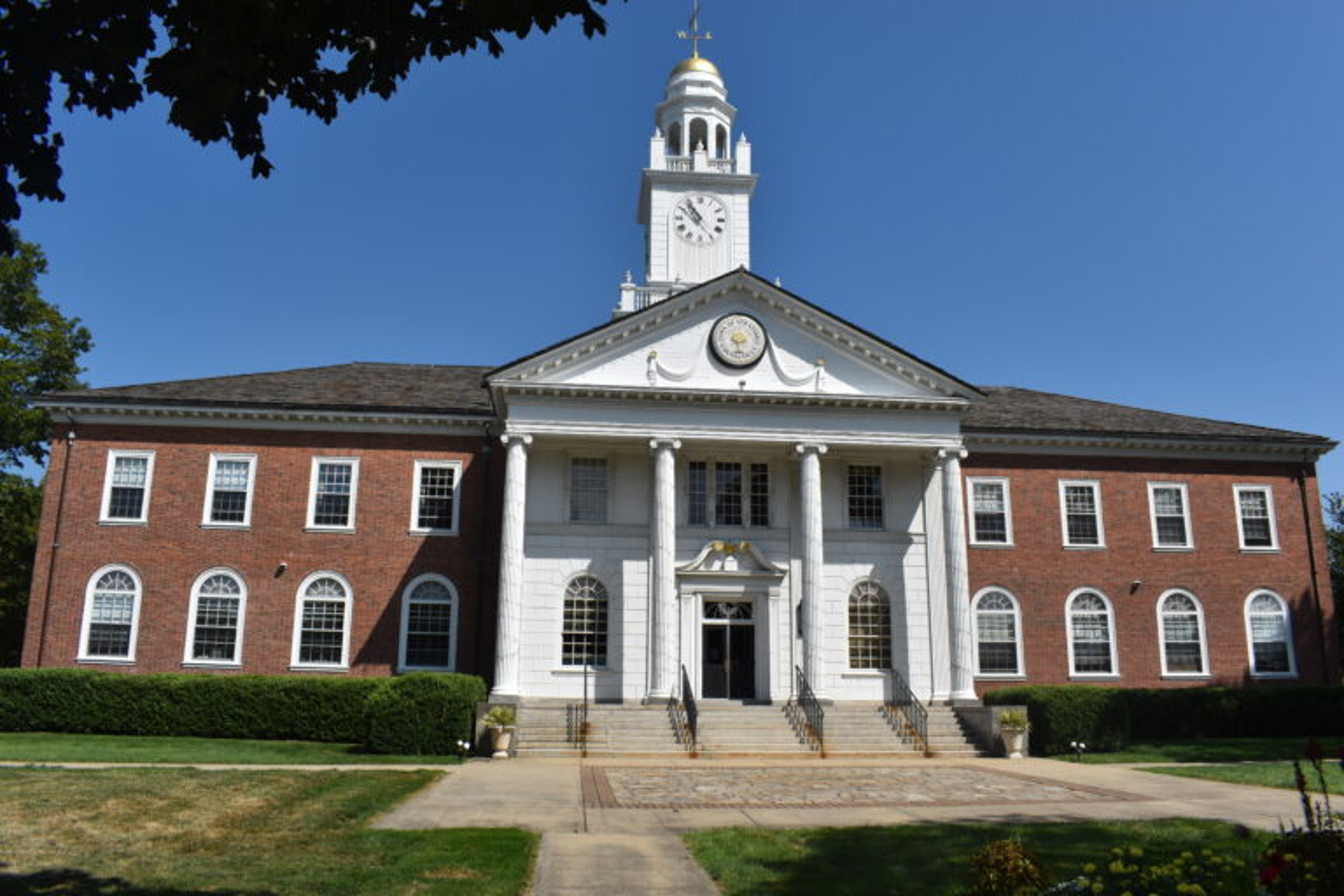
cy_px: 448
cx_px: 672
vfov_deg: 47.9
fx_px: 1008
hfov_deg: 67.4
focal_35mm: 27
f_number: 10
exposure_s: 1/400
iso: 100
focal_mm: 18
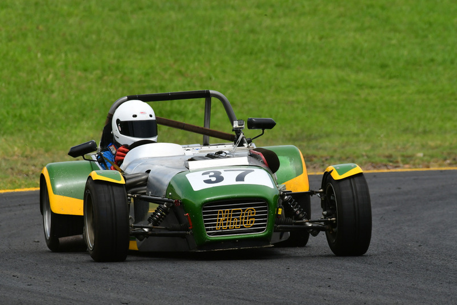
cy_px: 152
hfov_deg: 2.7
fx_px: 9524
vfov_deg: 1.8
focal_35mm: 750
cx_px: 228
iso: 400
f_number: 11
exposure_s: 1/640
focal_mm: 500
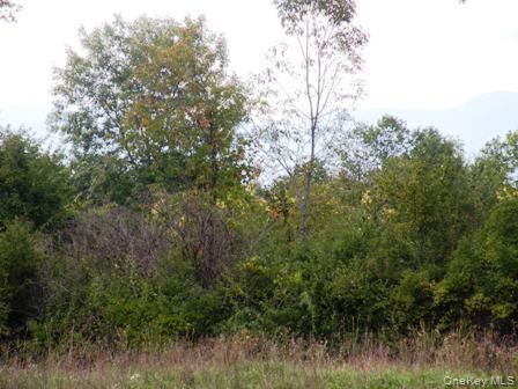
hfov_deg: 8.8
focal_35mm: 225
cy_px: 194
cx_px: 259
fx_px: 3367
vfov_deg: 6.6
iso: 64
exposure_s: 1/139
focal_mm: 39.8
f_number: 5
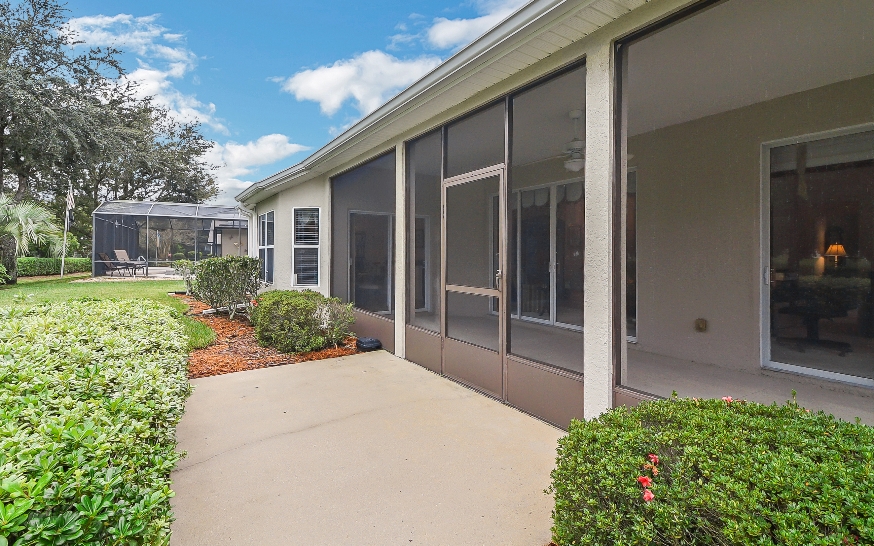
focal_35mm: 16
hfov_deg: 97.8
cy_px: 242
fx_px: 381
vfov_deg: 71.0
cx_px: 429
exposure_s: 1/100
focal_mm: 10
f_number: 9
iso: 320
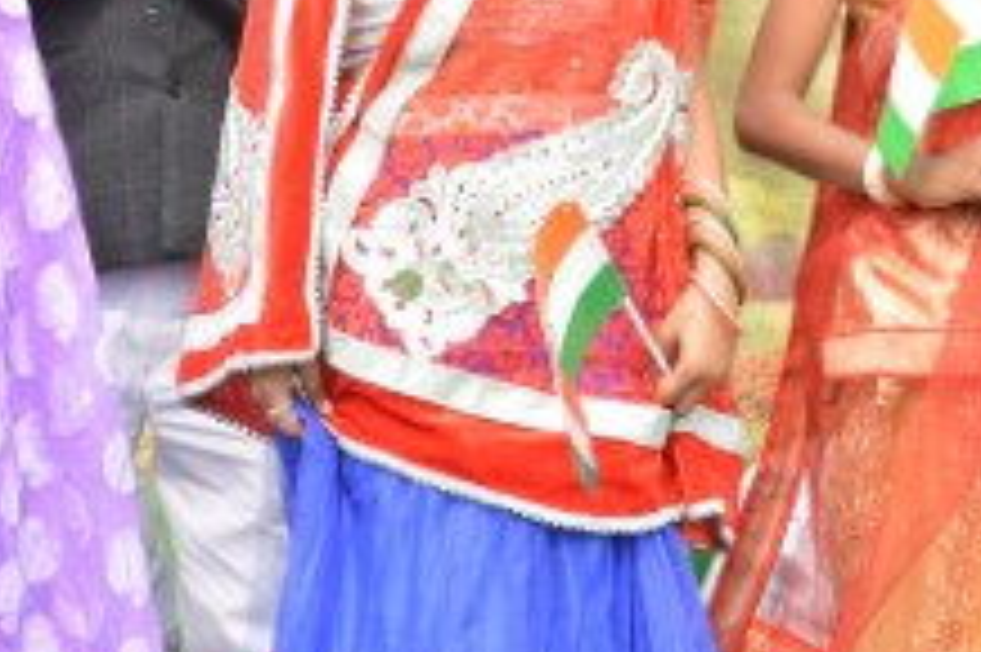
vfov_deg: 9.9
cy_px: 324
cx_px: 238
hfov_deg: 14.7
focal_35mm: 139
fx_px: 3785
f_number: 5.6
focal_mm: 28
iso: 100
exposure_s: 1/160
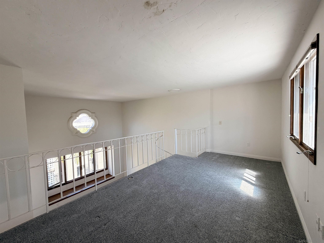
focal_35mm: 14
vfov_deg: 85.7
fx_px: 131
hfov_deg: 102.1
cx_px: 162
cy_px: 122
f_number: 2.2
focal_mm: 2.22
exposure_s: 1/121
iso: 64
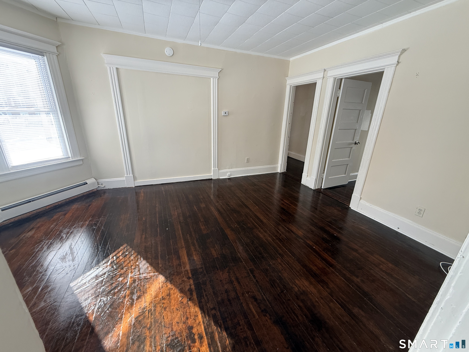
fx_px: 190
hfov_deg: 102.1
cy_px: 176
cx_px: 234
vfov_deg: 85.7
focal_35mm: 14
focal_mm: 2.22
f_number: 2.2
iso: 125
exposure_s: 1/99
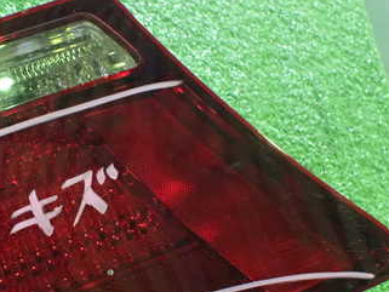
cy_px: 184
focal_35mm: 56
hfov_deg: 33.5
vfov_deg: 26.0
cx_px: 90
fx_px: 630
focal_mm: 5.4
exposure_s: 1/30
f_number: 2.3
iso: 1250
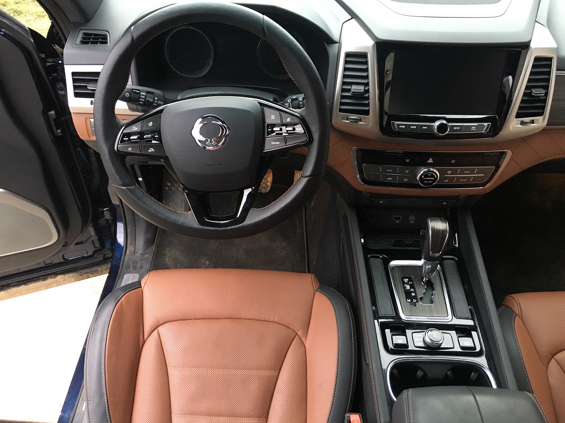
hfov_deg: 61.7
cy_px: 212
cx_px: 282
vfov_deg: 48.2
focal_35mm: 29
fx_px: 473
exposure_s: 1/33
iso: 250
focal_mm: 4.15
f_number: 2.2
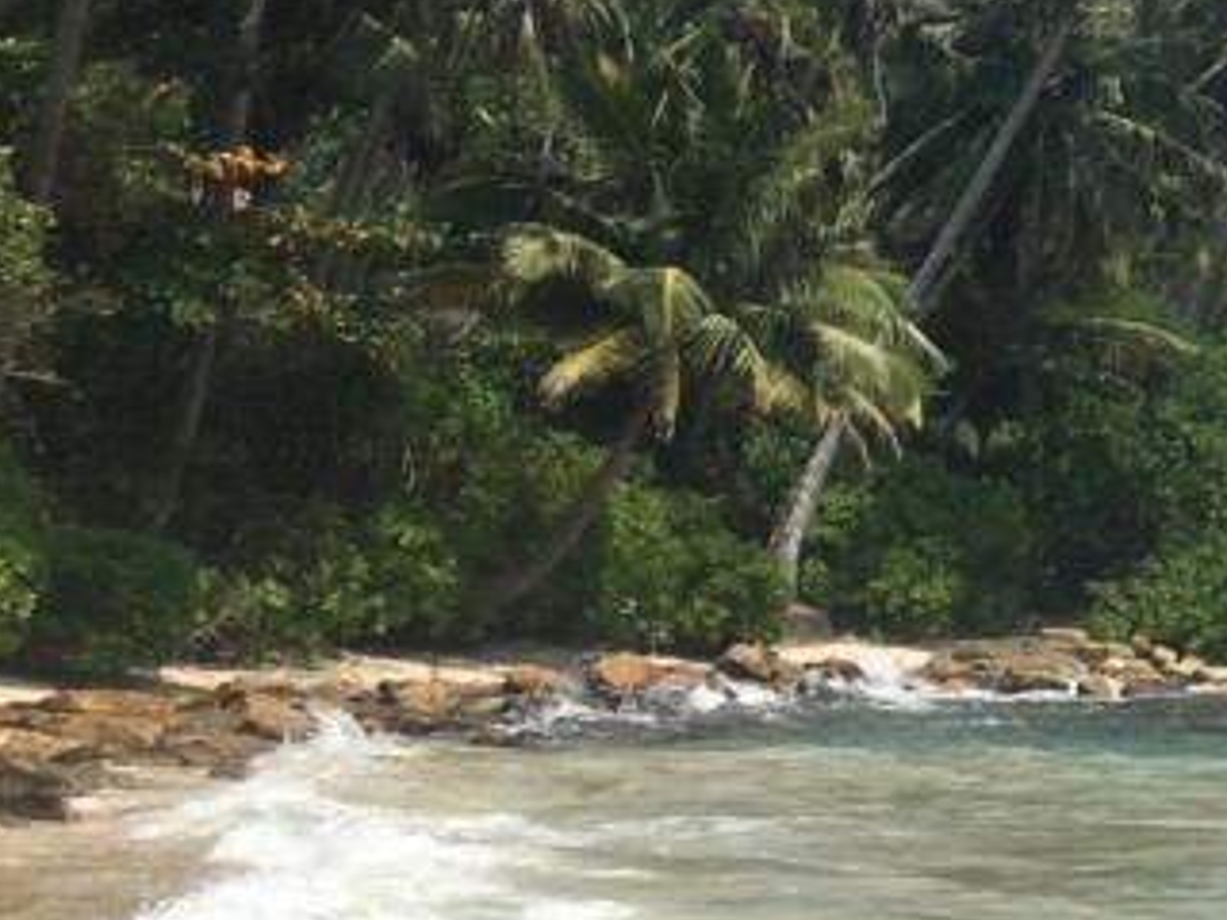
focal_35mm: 116
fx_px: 4112
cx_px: 2362
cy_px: 284
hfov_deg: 14.4
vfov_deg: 12.7
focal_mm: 4.15
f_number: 2.2
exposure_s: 1/1789
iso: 25
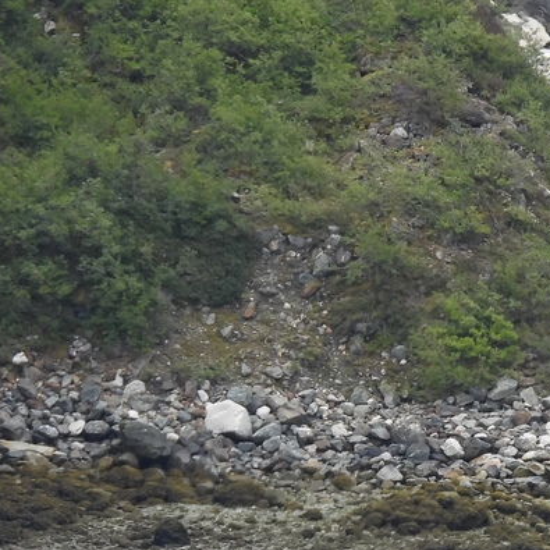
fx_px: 28294
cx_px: 657
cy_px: -89
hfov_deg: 1.1
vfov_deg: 1.1
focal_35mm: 1574
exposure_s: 1/250
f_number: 5
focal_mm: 98.1
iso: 180
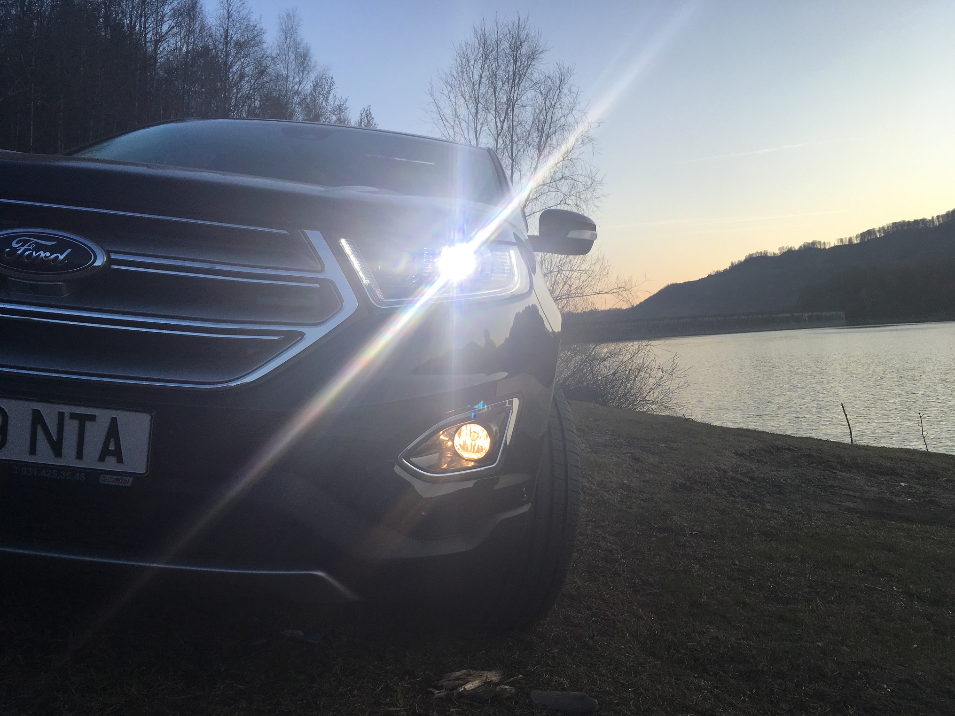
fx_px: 800
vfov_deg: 48.2
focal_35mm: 29
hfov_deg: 61.7
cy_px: 358
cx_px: 478
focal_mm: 4.15
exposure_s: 1/651
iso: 25
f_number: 2.2
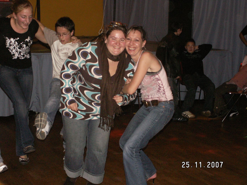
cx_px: 124
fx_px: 421
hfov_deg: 32.7
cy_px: 92
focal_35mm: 59
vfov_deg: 24.8
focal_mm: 9.91
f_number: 3.2
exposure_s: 1/40
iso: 160
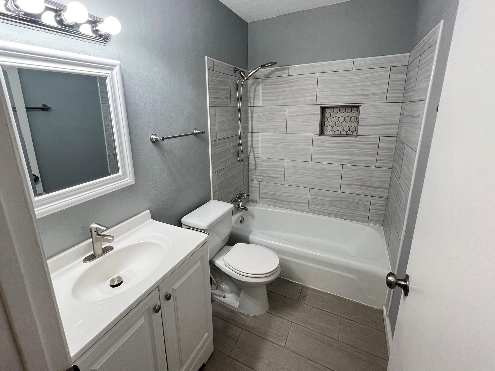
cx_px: 235
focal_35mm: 15
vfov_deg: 81.5
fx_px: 214
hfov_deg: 98.1
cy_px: 166
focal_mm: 1.57
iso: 125
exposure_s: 1/120
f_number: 1.8
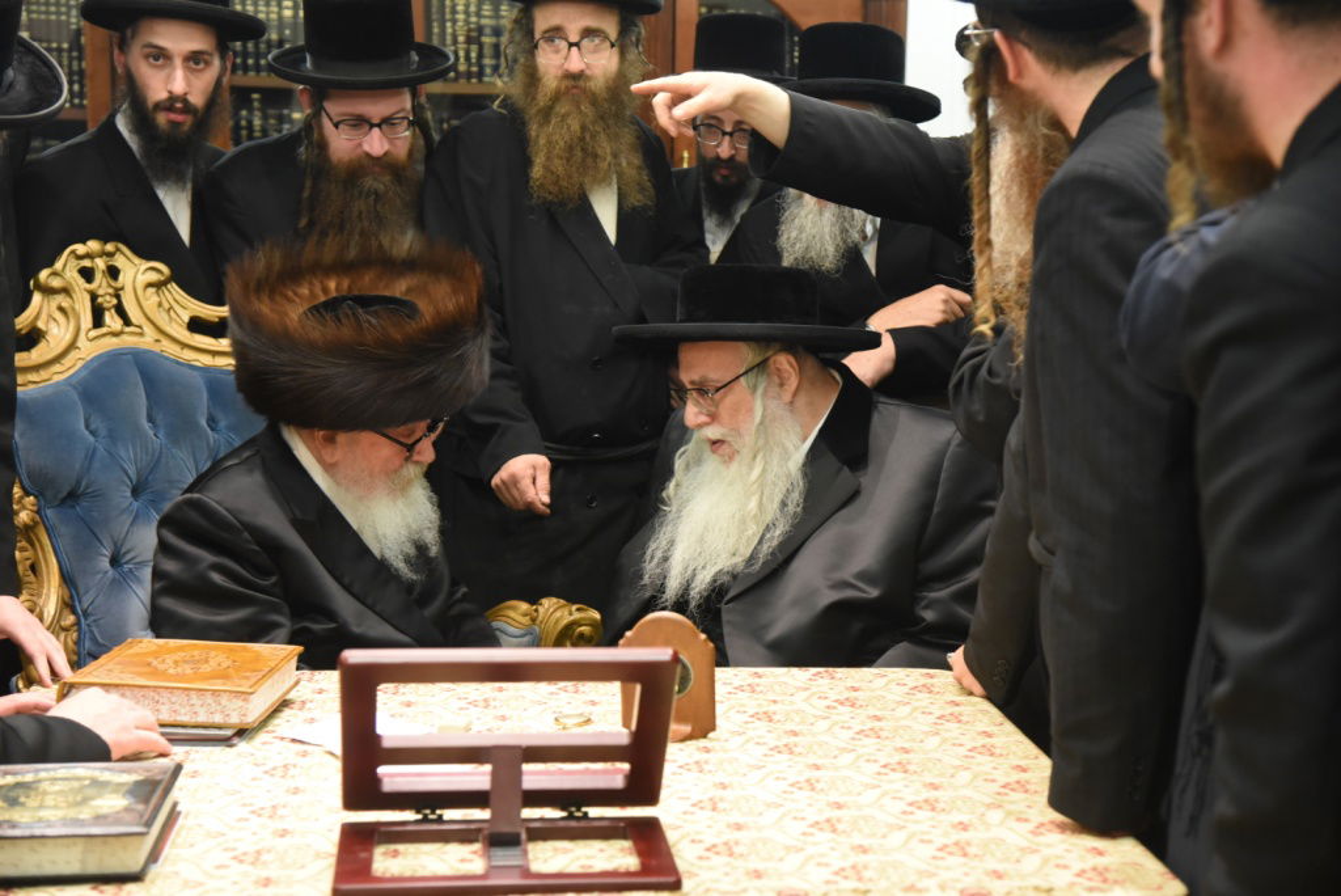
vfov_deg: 18.2
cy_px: 448
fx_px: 2795
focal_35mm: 75
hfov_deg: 27.0
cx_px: 670
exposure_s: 1/125
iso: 3200
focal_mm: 75
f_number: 5
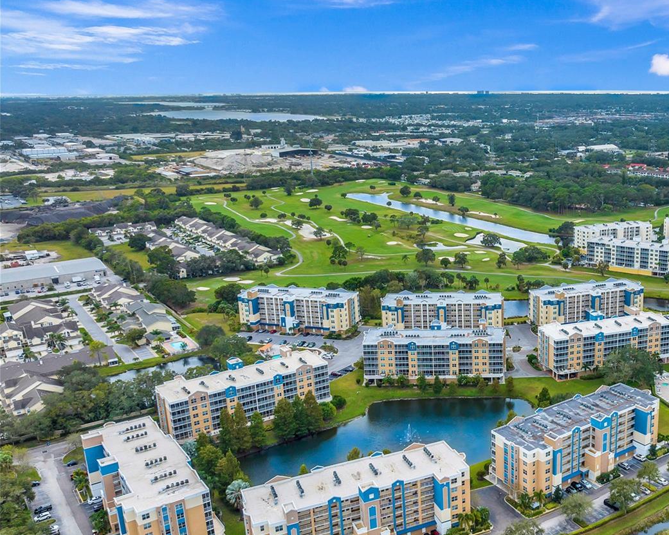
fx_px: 713
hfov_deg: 48.1
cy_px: 297
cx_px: 514
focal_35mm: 36
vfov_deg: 41.1
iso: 100
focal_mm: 12.29
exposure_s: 1/50
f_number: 5.6
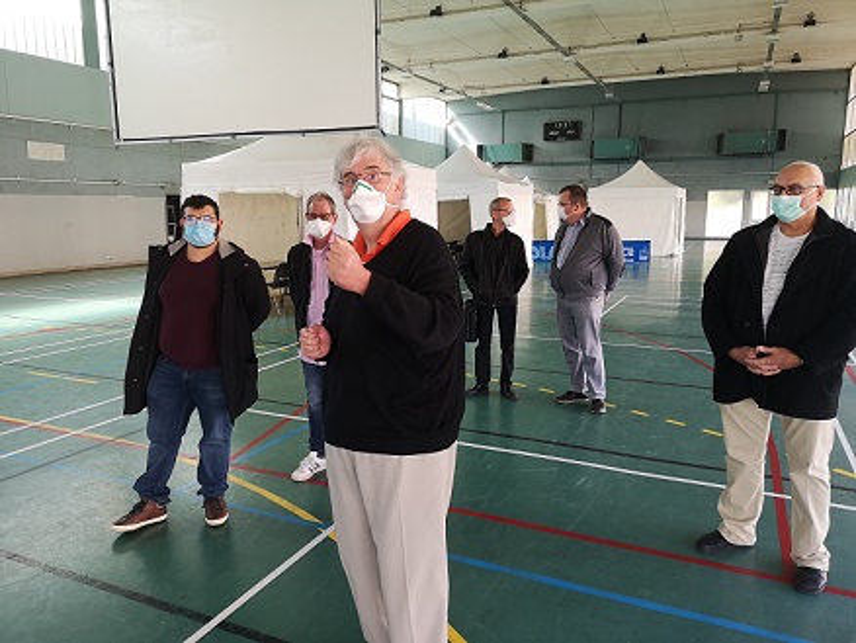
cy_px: 322
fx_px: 668
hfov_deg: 65.3
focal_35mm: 27
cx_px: 428
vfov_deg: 51.4
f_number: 1.8
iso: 100
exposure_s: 1/100
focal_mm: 3.95
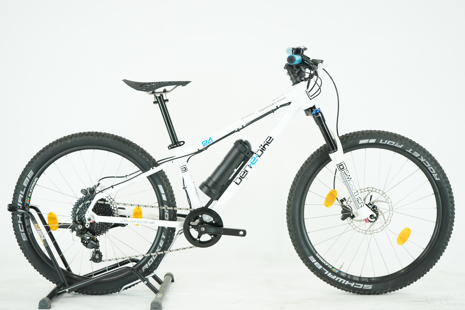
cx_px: 232
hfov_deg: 30.5
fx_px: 852
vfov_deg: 20.6
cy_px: 155
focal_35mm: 66
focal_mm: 66
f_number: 5.6
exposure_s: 1/200
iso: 2000
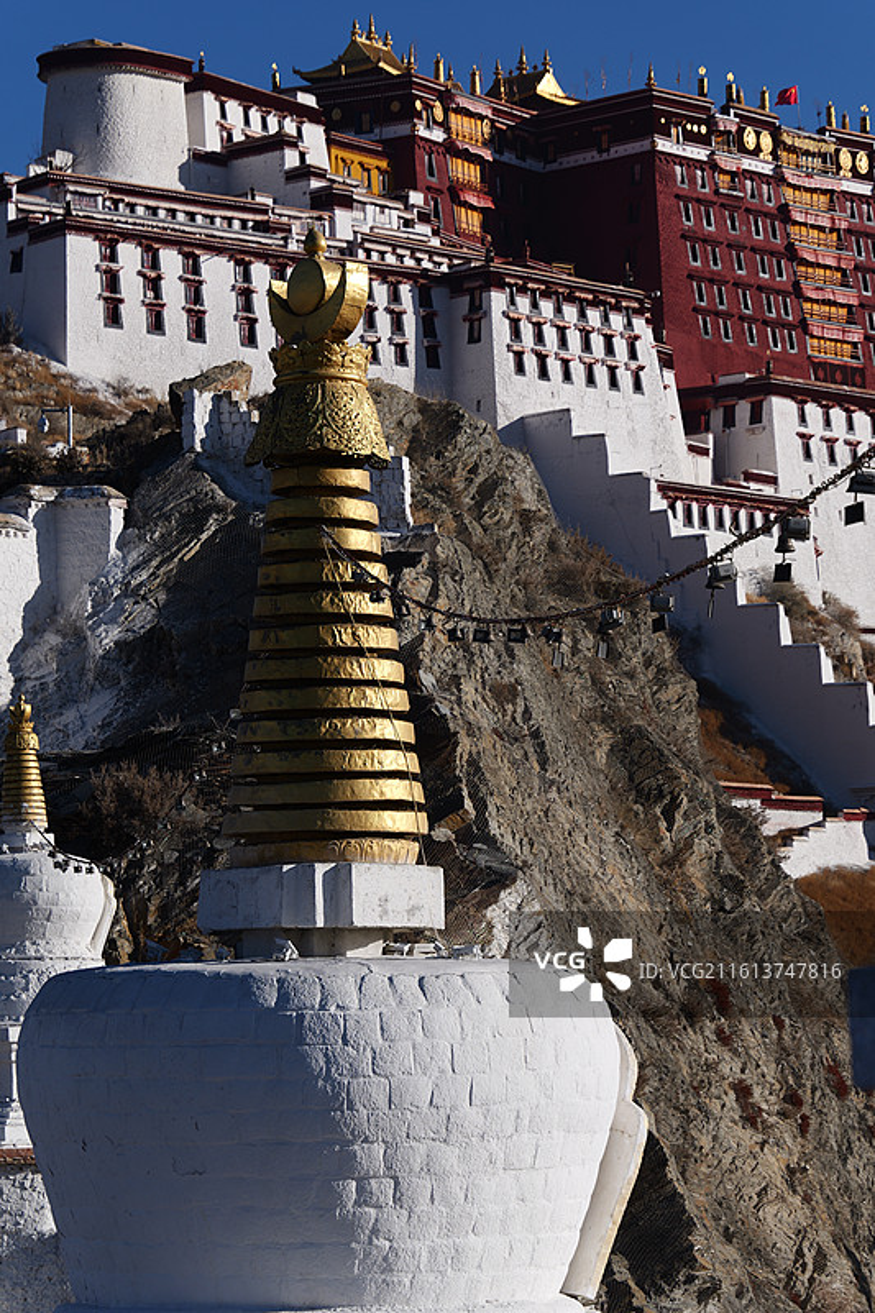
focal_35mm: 121
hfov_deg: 11.3
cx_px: 438
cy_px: 656
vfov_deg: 16.9
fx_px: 4413
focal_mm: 121
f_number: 8
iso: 100
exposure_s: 1/400
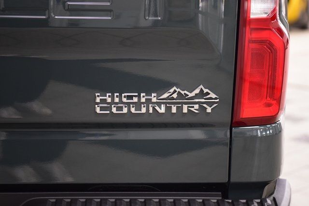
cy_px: 103
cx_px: 154
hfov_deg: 19.5
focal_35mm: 105
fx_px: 901
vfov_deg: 13.0
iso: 1600
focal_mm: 70
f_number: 2.8
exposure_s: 1/60
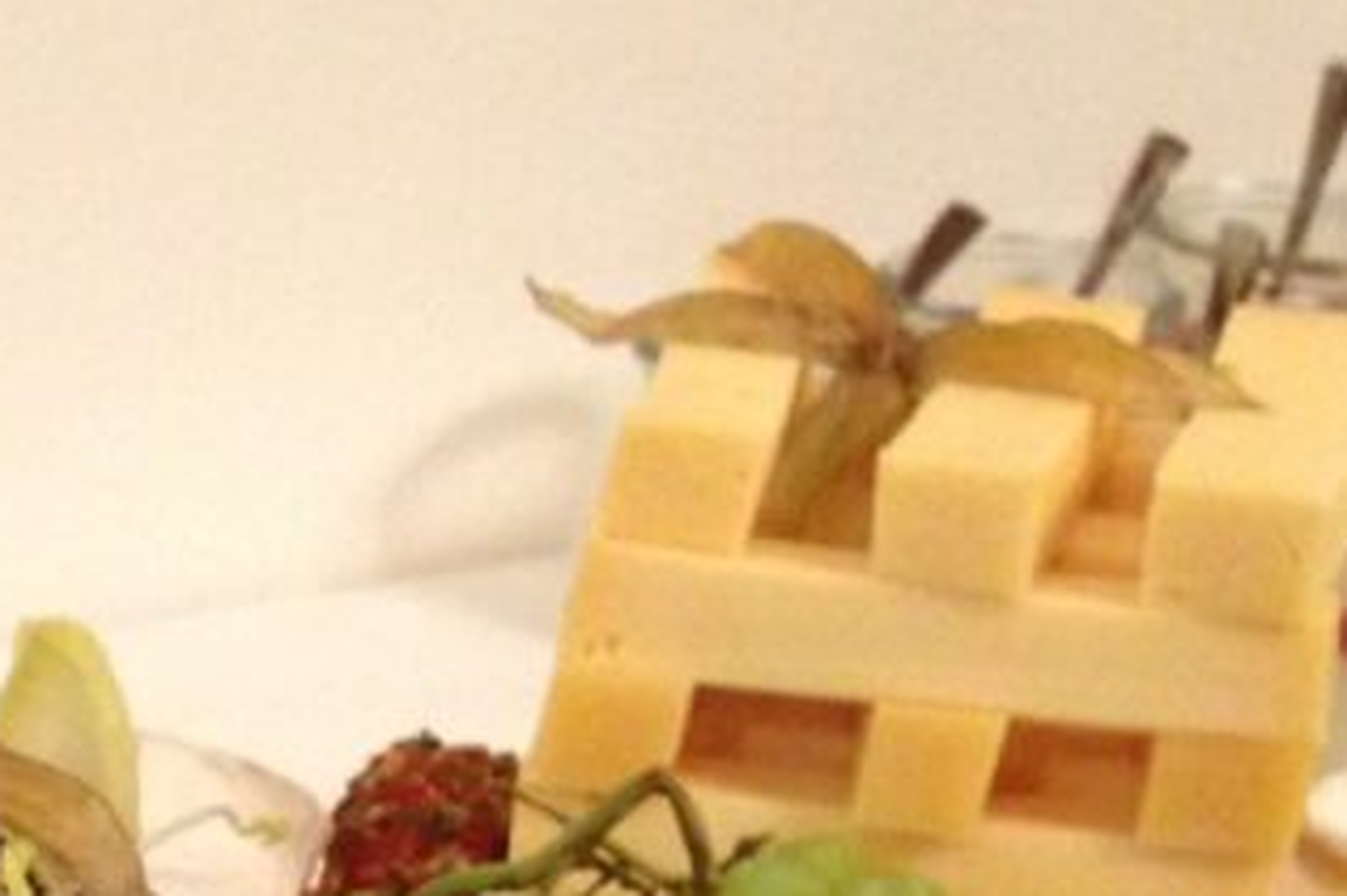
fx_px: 4861
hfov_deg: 15.0
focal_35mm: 130
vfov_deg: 9.9
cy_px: 1703
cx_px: -429
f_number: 2.4
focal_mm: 4.13
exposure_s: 1/15
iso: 400
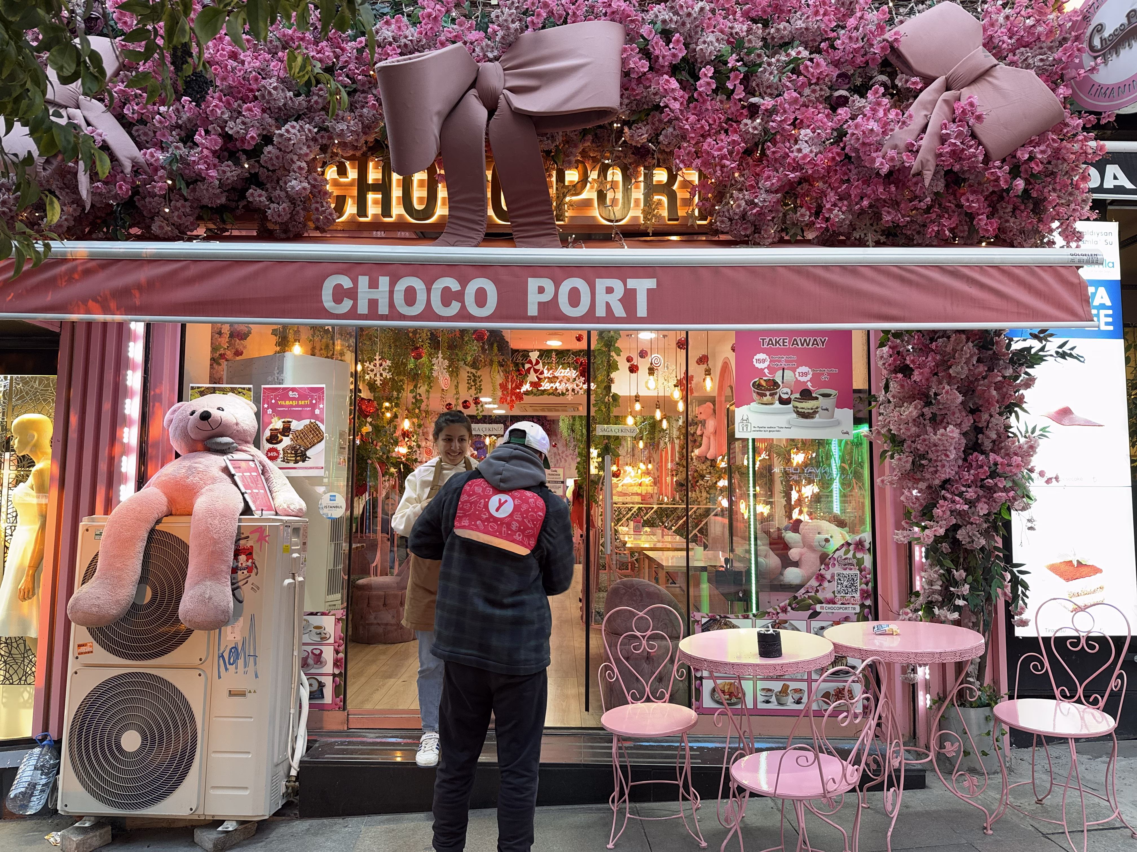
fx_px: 788
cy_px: 426
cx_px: 568
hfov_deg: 71.6
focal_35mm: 24
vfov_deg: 56.8
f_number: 1.78
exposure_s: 1/50
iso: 200
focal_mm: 6.76
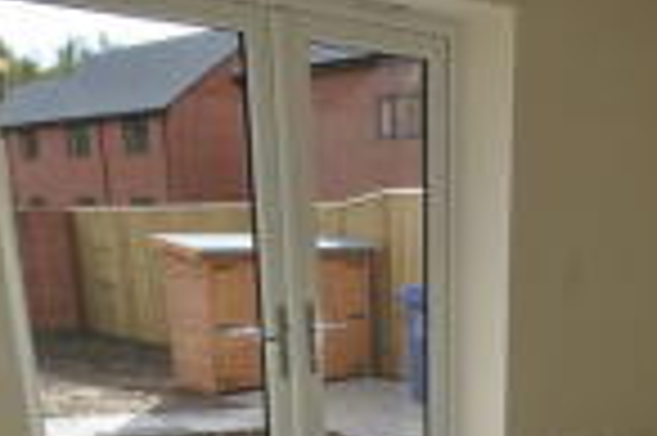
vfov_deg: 24.1
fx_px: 893
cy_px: 564
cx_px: 482
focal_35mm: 49
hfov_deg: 39.4
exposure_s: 1/160
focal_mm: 10
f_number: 6.3
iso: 100
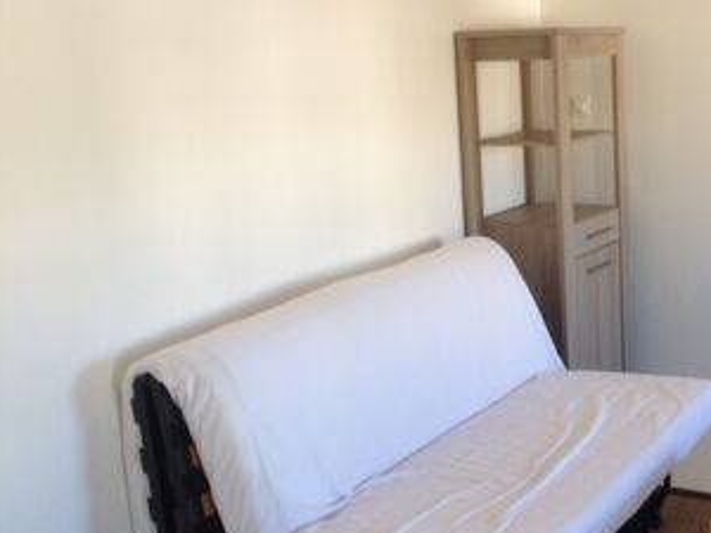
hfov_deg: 33.4
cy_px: 256
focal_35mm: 56
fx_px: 1150
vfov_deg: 26.1
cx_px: 564
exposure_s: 1/30
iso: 50
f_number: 2.4
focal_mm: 4.28
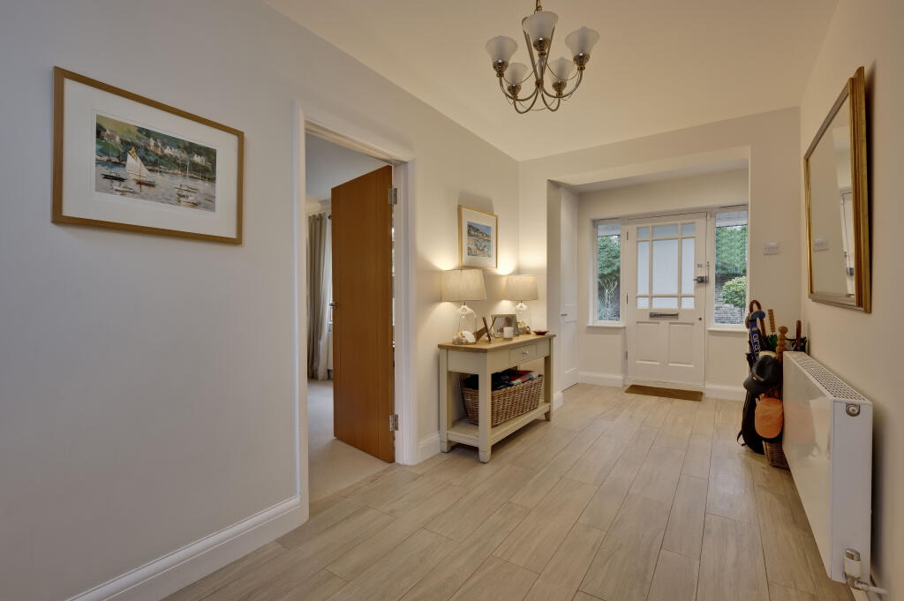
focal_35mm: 16
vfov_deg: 75.4
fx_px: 389
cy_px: 300
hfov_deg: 98.6
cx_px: 452
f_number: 9
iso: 250
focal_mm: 15.5
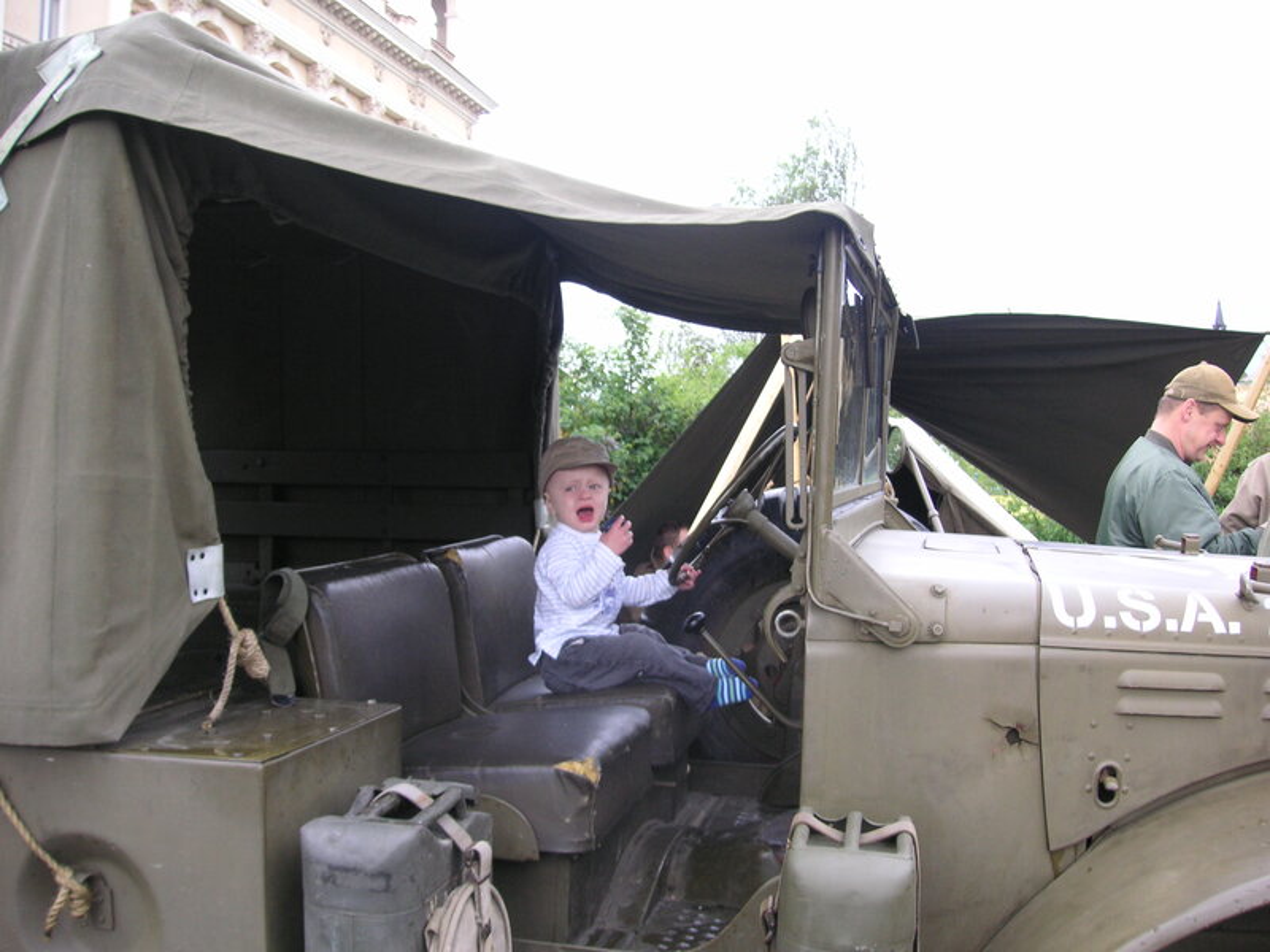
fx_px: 1357
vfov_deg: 38.7
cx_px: 635
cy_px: 476
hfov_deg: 50.1
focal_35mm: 37
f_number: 2.8
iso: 50
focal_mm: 6.1
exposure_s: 1/90
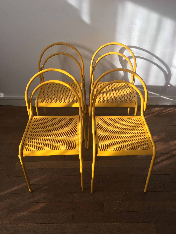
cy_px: 117
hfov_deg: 48.2
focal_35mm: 29
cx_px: 88
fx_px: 197
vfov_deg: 61.7
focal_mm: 4.15
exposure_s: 1/101
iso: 25
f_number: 2.2
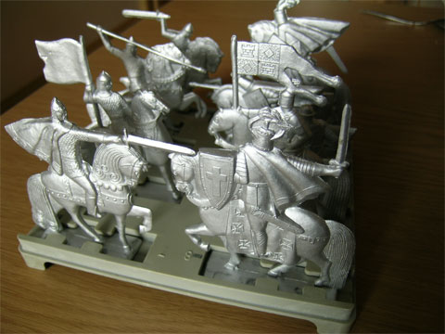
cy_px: 167
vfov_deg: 49.7
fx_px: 360
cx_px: 222
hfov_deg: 63.4
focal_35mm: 28
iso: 50
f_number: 2.8
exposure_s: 1/25.2
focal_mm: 5.8
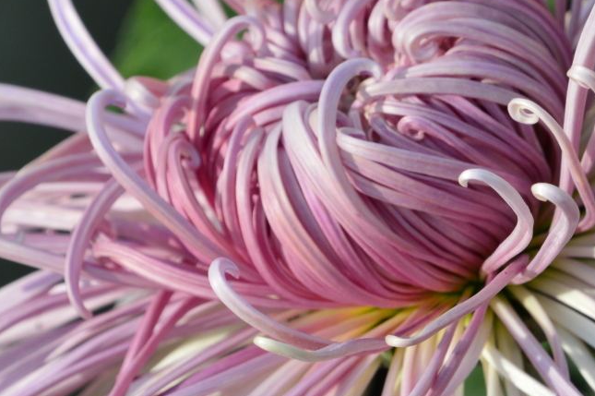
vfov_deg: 1.9
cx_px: 454
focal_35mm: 714
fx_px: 11791
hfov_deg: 2.9
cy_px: 170
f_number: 16
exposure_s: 1/250
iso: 500
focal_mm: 300
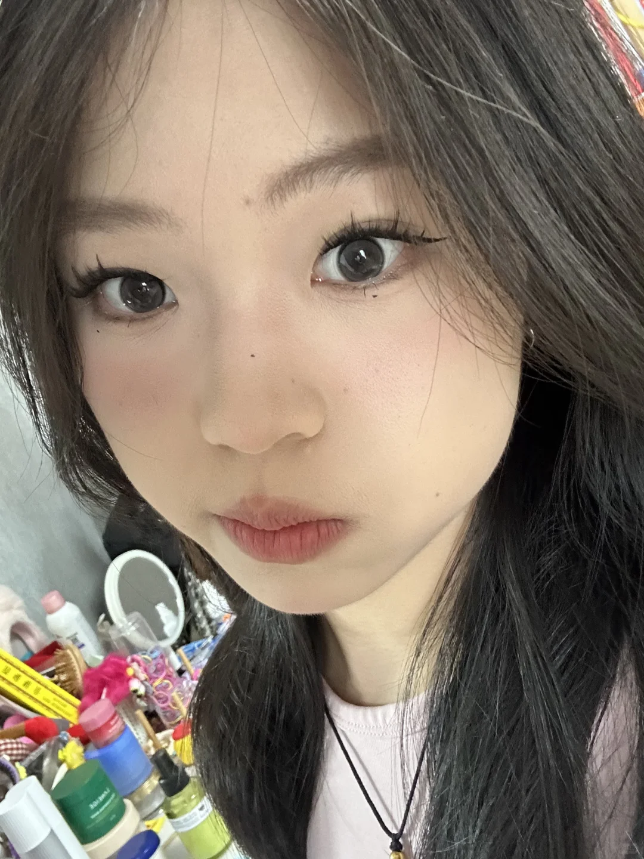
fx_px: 744
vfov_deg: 60.0
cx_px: 322
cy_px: 430
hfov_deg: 46.8
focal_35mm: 30
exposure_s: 1/30
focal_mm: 2.69
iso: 640
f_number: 1.9
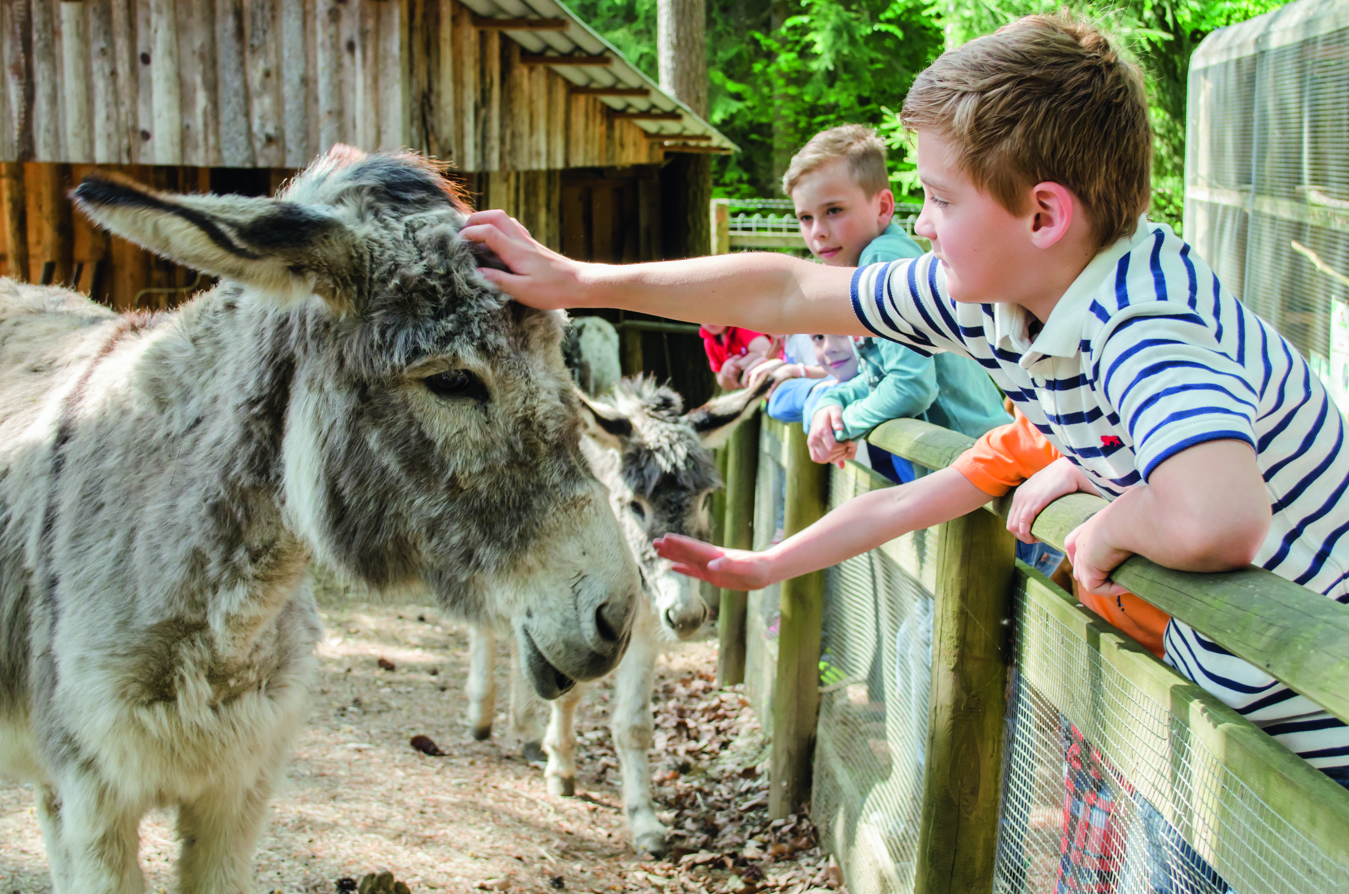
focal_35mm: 50
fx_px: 1870
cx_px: 742
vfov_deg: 26.9
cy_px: 407
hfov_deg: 39.6
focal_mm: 30
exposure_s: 1/160
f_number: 6.3
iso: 400
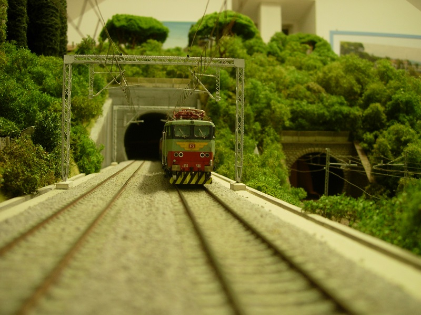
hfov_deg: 49.0
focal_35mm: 38
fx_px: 462
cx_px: 210
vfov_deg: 37.7
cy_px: 158
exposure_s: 1/4.4
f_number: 2.8
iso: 79
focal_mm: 7.8
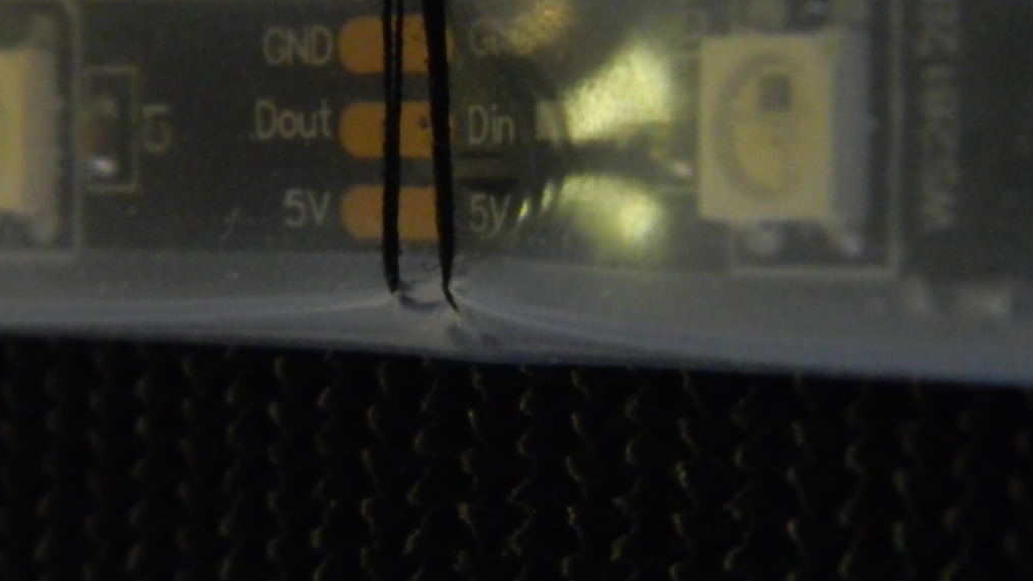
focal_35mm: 198
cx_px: 424
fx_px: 5424
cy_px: 115
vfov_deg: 6.1
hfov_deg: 10.9
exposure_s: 1/6
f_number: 4.7
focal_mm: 23.2
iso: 200
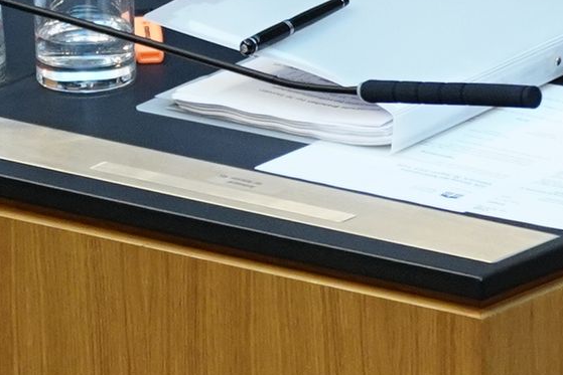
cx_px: 1239
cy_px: -41
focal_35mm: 1337
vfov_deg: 1.0
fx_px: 20913
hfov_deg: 1.5
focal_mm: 187
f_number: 5.6
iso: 2500
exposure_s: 1/400
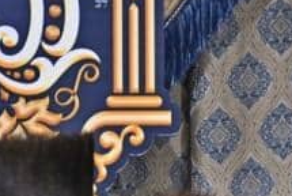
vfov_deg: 1.0
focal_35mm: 1426
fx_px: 11582
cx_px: 190
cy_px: 453
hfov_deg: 1.4
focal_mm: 200
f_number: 2.8
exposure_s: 1/250
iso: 640
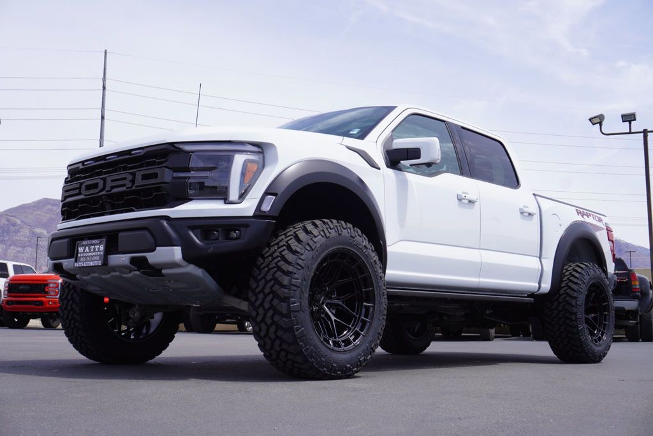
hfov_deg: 46.4
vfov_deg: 31.9
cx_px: 326
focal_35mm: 42
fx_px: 762
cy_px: 218
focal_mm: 28
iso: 100
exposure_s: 1/200
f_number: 9
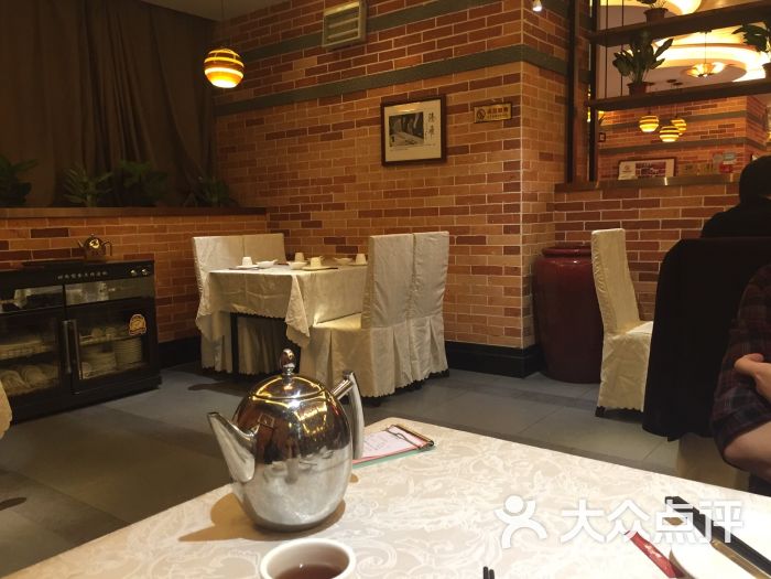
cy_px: 290
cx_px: 386
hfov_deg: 61.7
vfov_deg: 48.2
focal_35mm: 29
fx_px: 646
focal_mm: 4.15
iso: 125
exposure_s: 1/33
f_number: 2.2
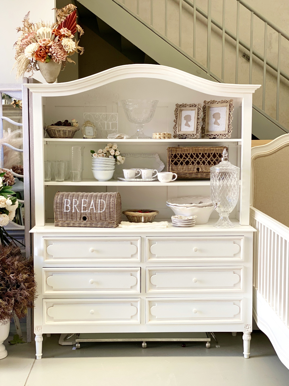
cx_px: 144
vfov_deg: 36.8
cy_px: 193
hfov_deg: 28.0
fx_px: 579
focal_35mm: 52
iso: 64
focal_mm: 6
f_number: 2
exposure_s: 1/122
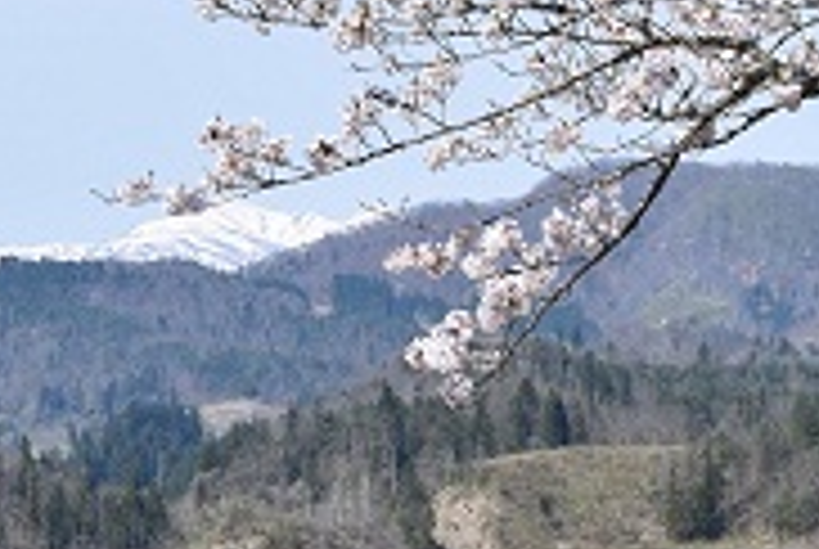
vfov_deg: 9.2
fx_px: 3372
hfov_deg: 13.8
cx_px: 230
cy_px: 576
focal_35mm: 148
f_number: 9
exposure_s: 1/320
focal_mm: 40
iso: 200
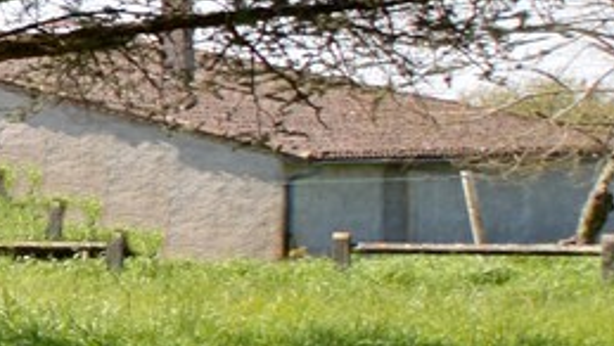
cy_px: 236
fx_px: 1776
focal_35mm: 109
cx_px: -1503
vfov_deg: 11.1
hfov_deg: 9.8
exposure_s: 1/160
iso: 100
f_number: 6.3
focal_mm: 10
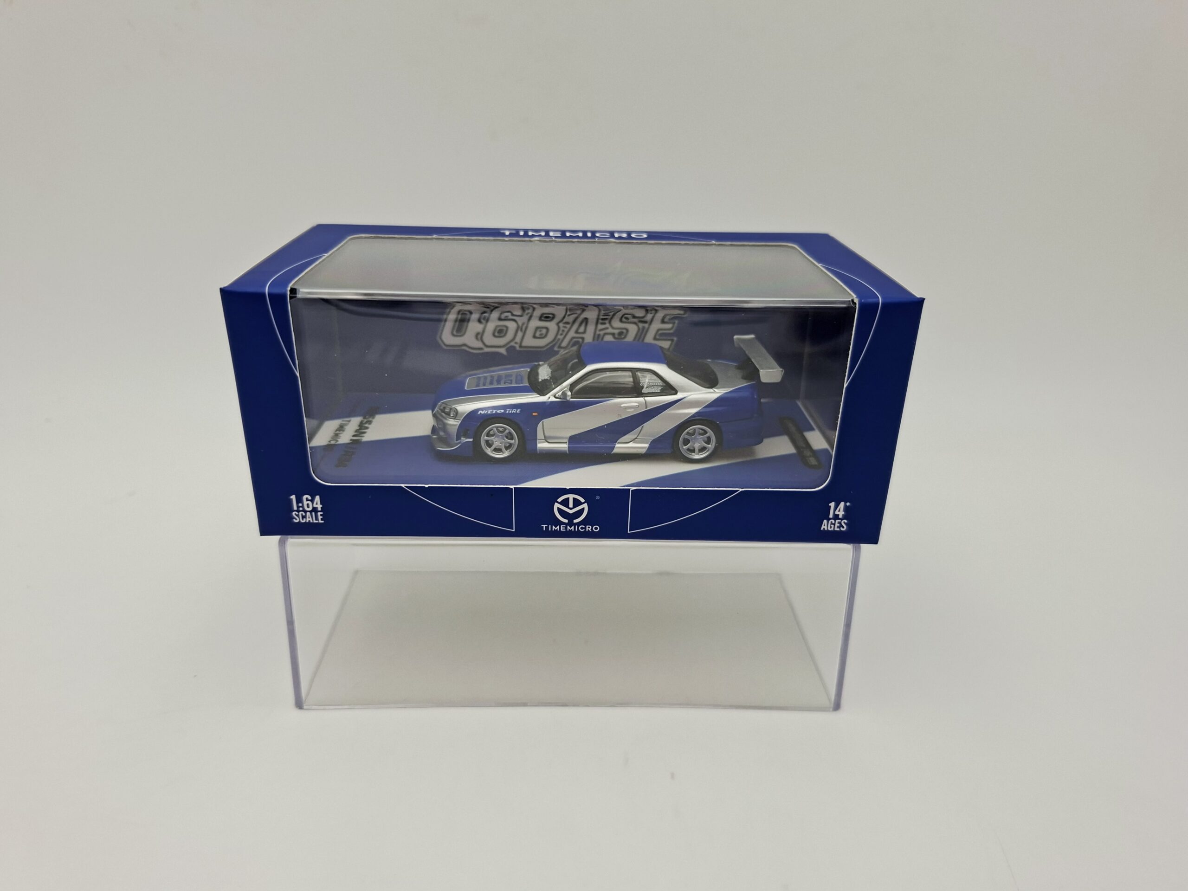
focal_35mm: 23
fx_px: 789
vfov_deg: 58.9
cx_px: 594
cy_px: 446
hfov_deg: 73.9
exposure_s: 1/345
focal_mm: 5.54
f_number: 1.8
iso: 50
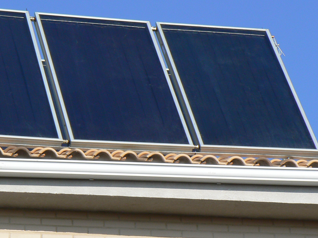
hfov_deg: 6.2
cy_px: 124
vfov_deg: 4.7
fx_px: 2912
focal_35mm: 317
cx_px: 57
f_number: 8
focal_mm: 31
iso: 80
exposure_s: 1/400
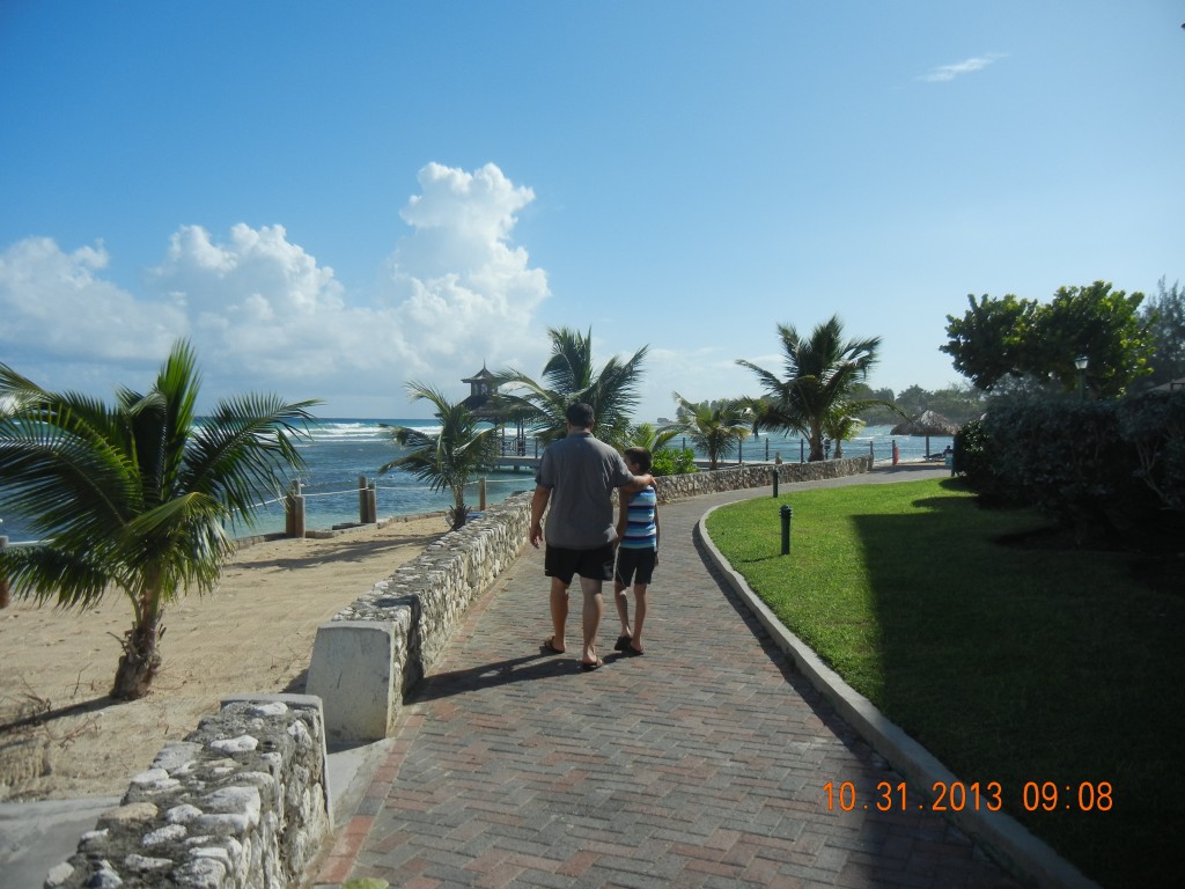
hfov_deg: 60.0
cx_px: 592
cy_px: 444
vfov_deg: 46.8
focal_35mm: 30
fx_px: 1027
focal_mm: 5.4
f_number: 7
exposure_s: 1/707
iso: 160
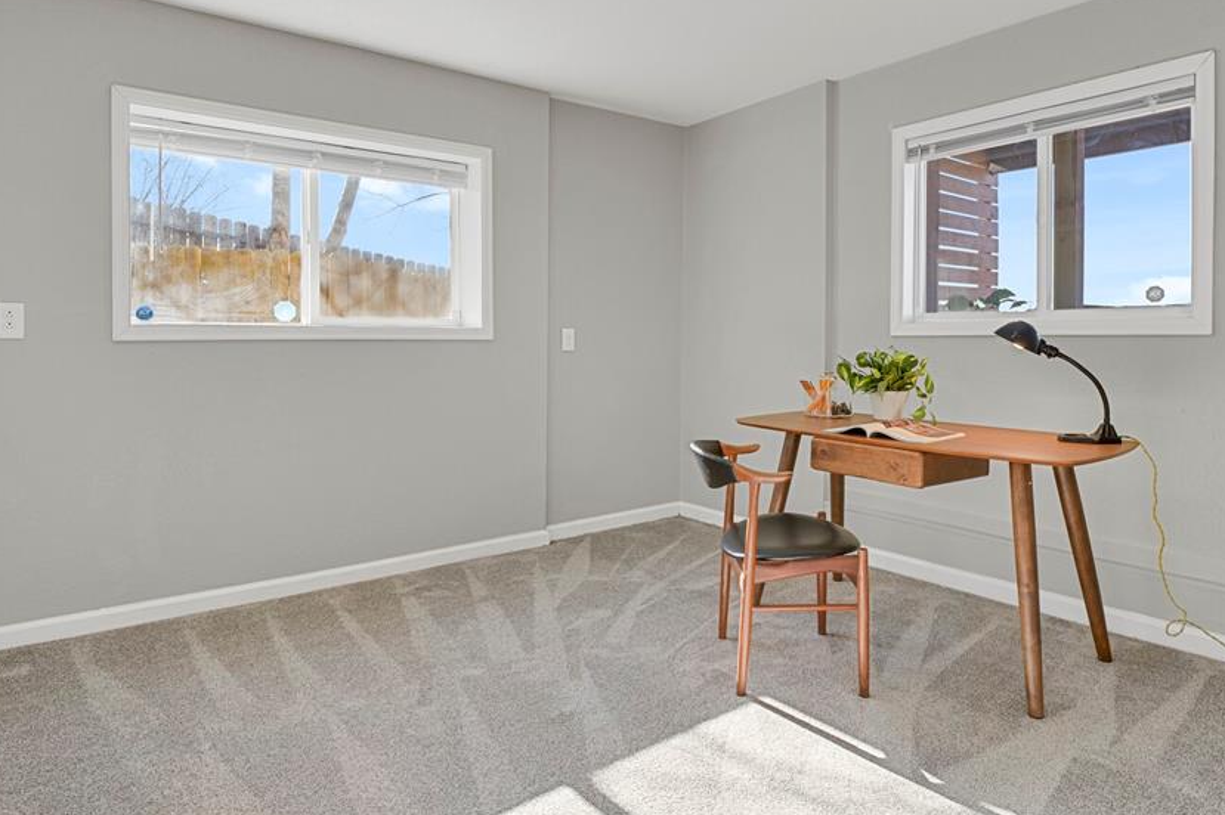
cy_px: 341
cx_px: 643
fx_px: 714
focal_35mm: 21
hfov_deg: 81.2
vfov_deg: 59.1
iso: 250
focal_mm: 17
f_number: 8
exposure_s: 1/1.25
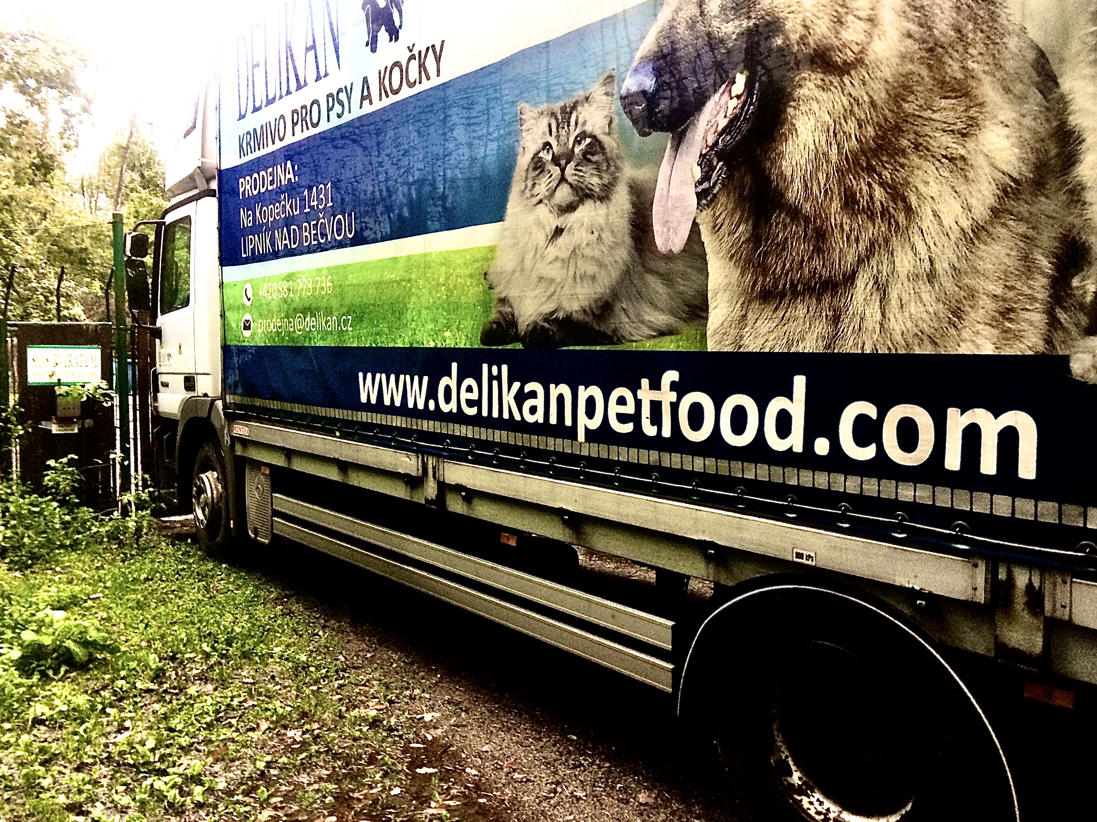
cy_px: 411
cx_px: 548
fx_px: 919
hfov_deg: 61.7
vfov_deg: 48.2
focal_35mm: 29
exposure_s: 1/33
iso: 64
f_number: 2.2
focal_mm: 4.15
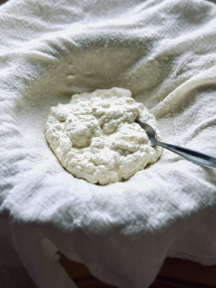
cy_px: 144
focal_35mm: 48
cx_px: 108
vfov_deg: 39.7
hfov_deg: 30.3
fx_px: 399
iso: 80
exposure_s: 1/208
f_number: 1.78
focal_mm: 6.86
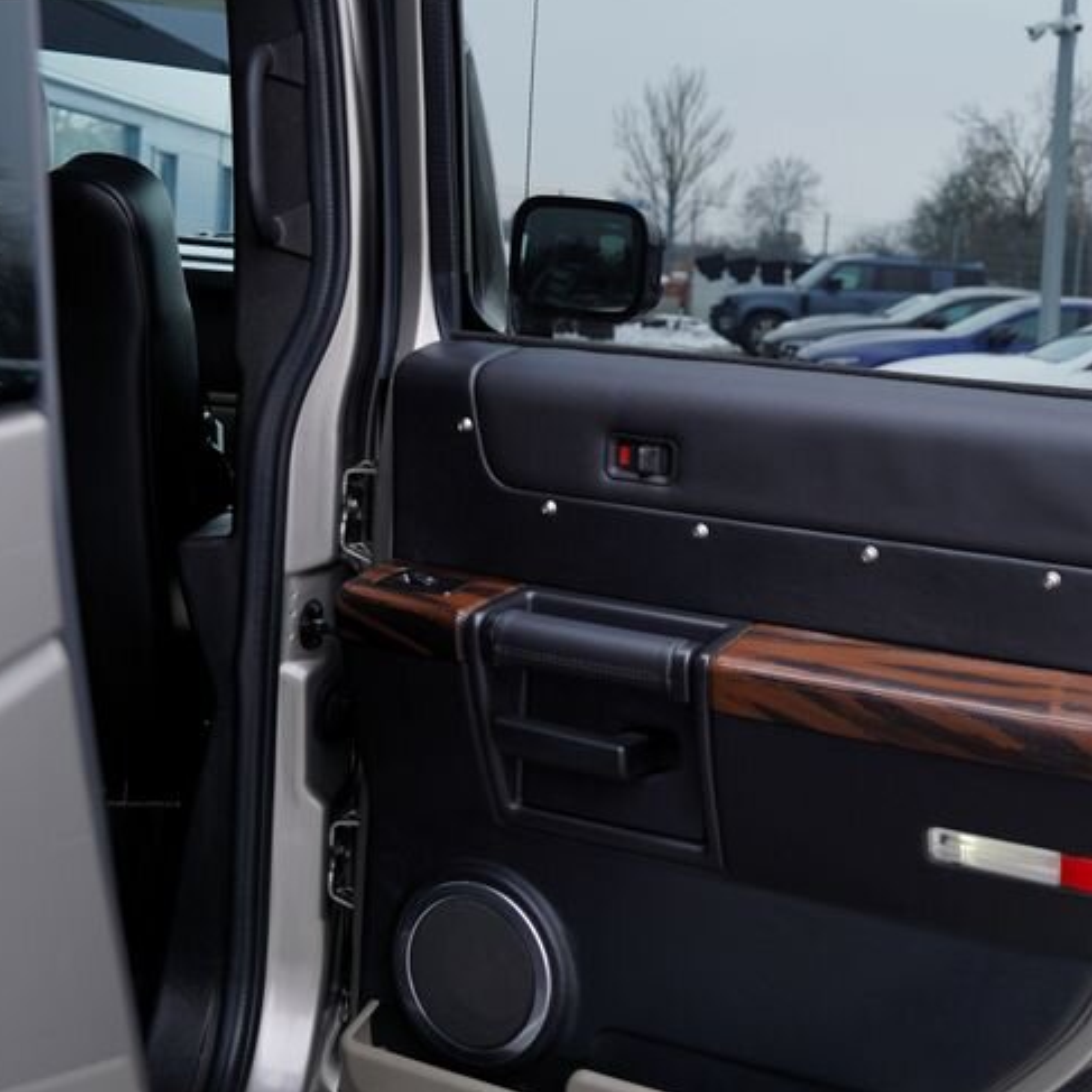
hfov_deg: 38.5
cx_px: 774
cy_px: 505
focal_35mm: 43
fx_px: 1535
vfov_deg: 39.1
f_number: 4
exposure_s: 1/50
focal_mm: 24
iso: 100
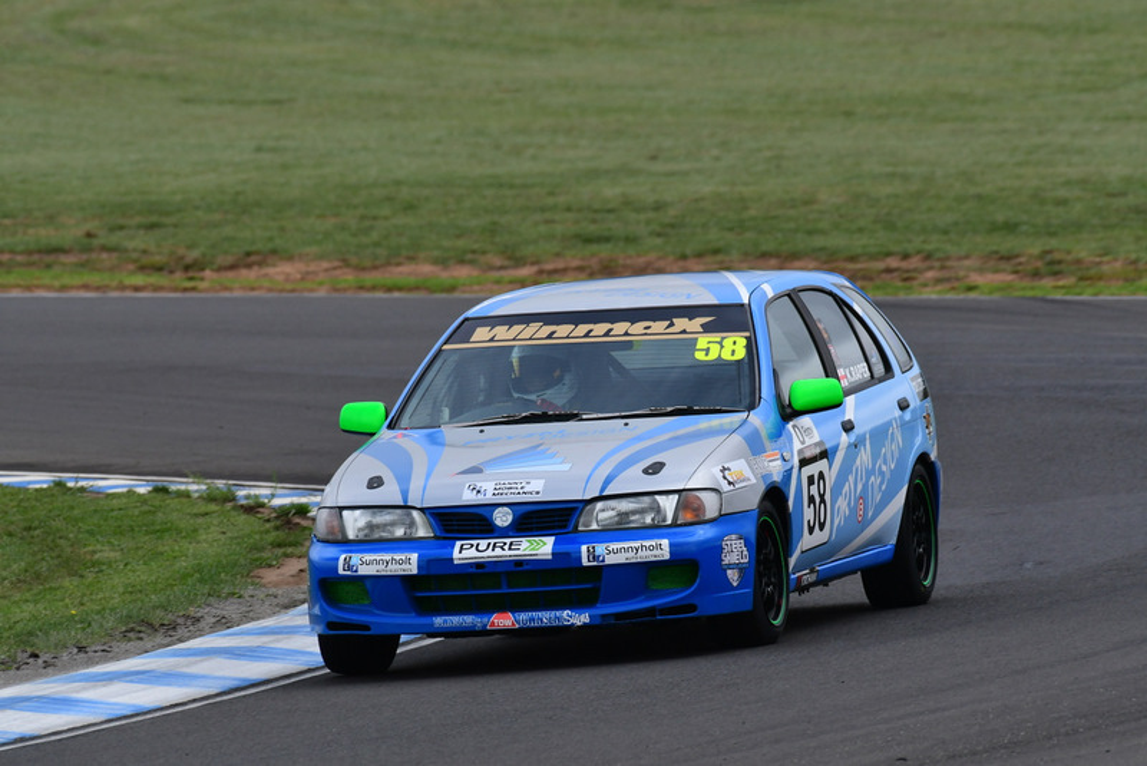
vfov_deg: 1.8
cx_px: 574
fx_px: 23903
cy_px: 383
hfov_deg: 2.7
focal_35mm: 750
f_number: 10
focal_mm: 500
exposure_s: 1/640
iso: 500
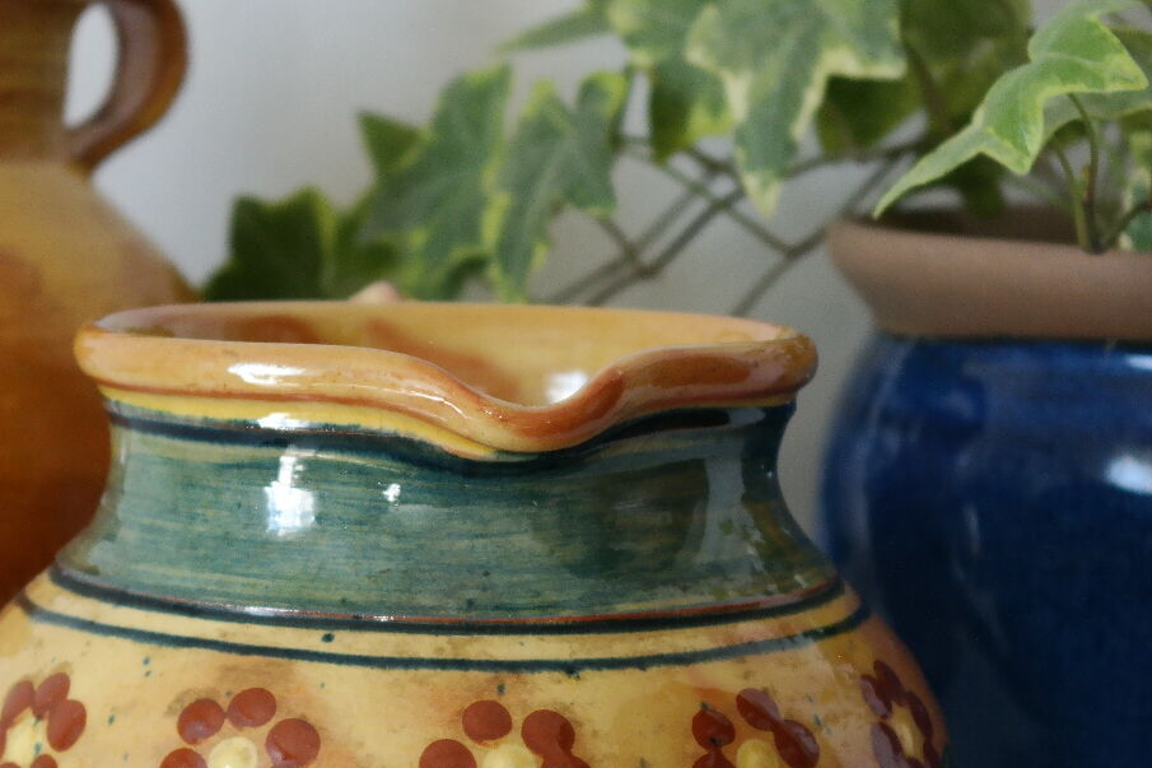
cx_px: 479
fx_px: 4703
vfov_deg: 9.3
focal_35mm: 147
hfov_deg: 14.0
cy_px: 652
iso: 800
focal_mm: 50
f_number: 6.3
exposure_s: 1/30
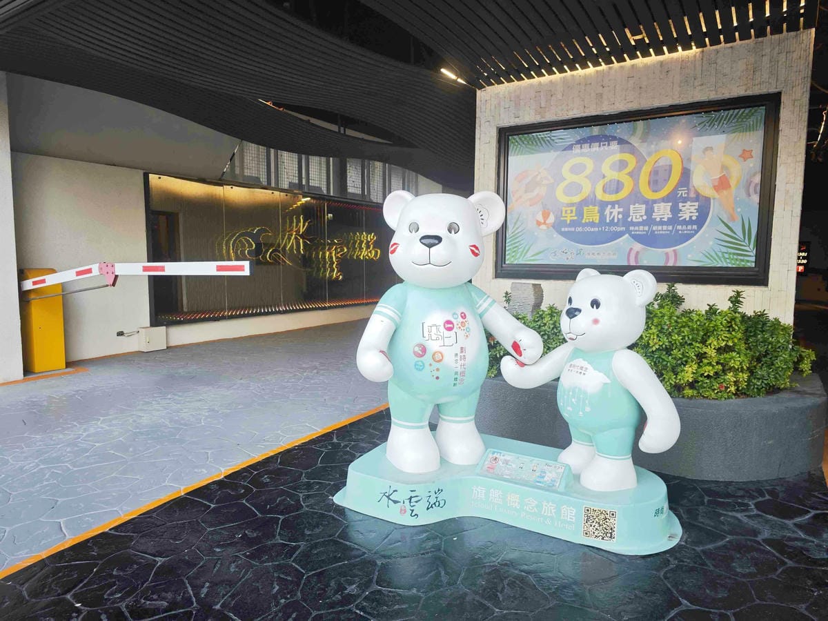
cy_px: 310
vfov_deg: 58.9
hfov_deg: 73.9
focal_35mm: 23
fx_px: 550
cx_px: 414
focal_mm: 8.72
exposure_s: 1/120
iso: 125
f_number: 2
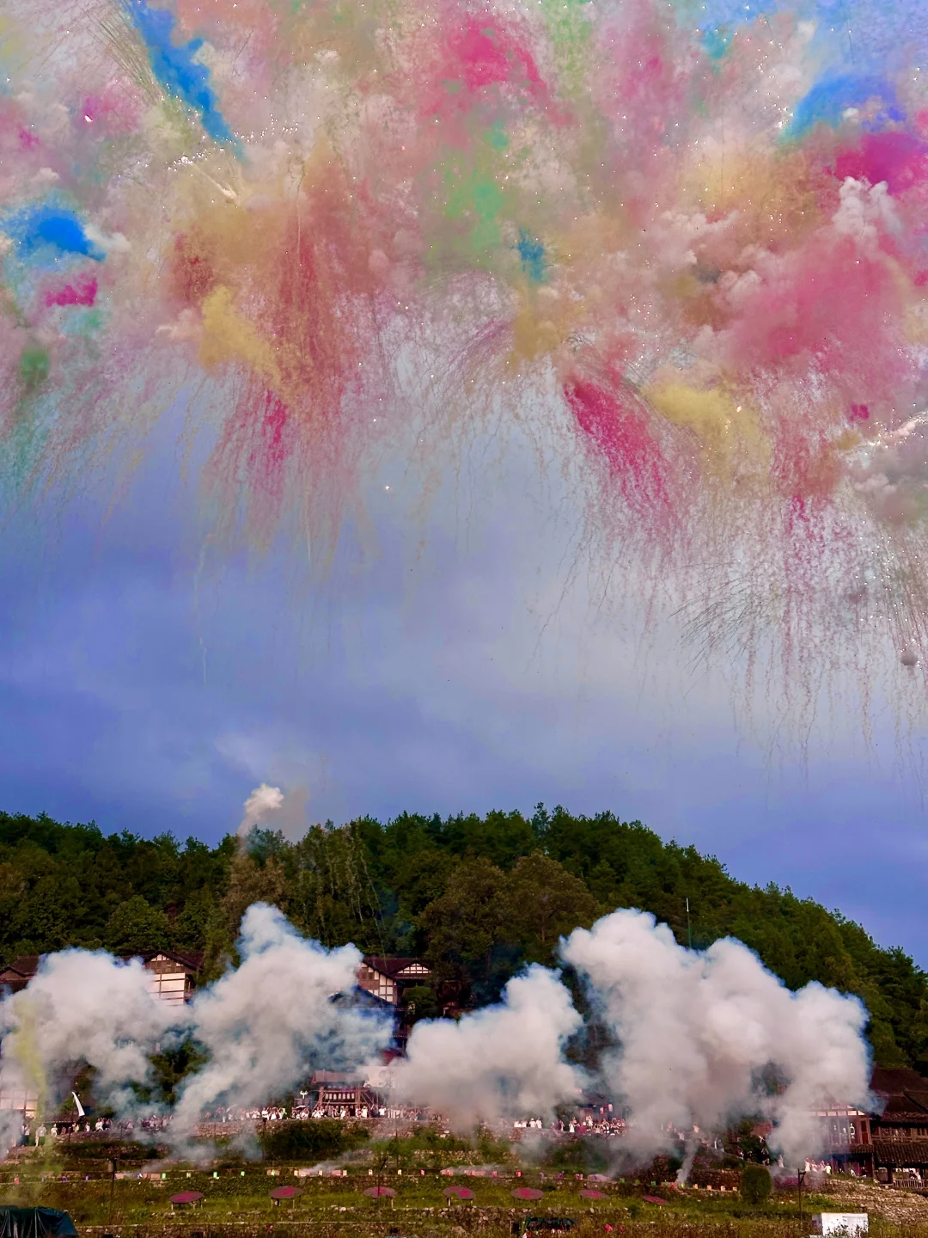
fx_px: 1716
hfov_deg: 30.3
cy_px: 619
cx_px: 464
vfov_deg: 39.7
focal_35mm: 48
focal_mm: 6.86
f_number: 1.78
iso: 64
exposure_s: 1/5556
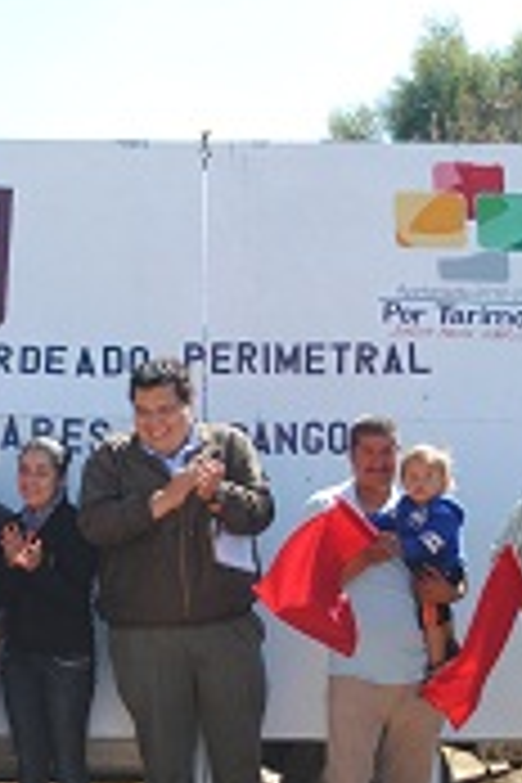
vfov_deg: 24.4
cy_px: 493
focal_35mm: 83
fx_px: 1805
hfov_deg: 16.4
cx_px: 189
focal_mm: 24
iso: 200
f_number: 4
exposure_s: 1/640
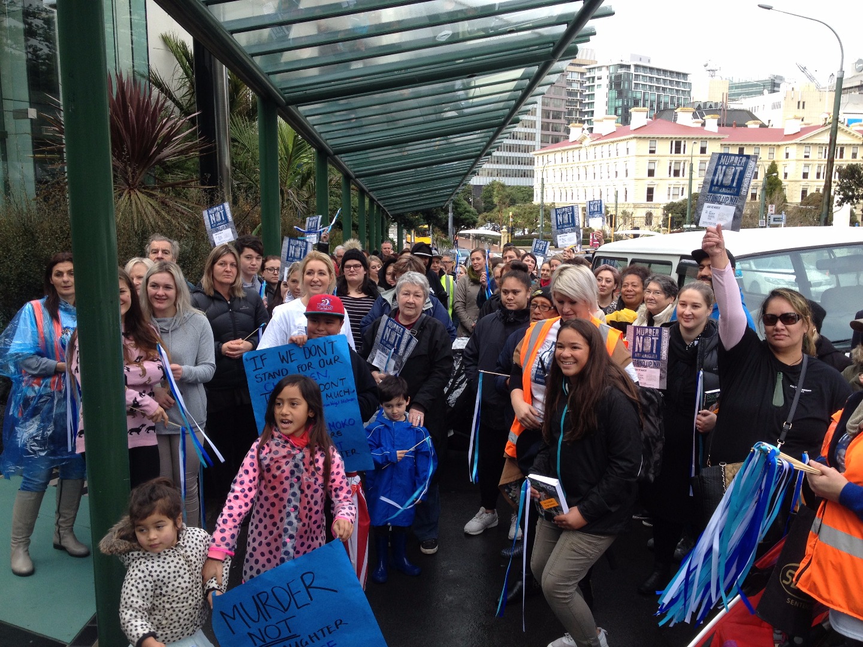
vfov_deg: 40.7
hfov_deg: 52.6
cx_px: 432
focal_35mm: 35
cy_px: 324
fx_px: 873
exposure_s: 1/121
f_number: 2.4
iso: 50
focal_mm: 4.28
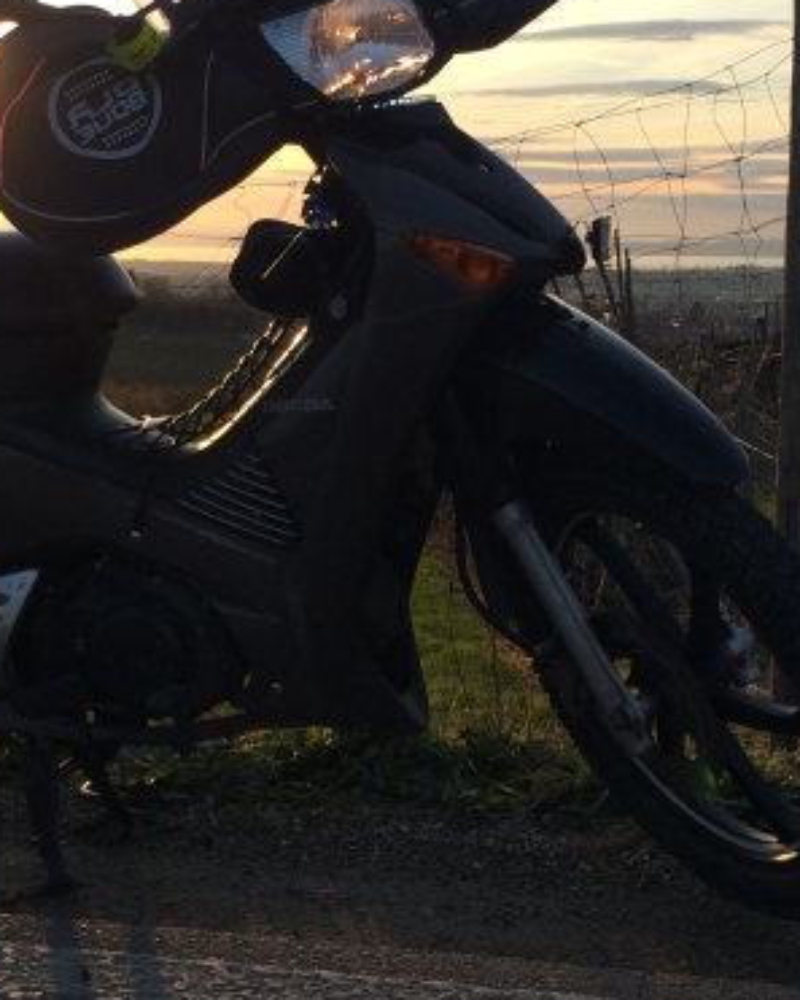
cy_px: 445
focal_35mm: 61
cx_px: 307
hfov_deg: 24.9
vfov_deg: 30.9
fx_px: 1805
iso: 32
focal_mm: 4.15
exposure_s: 1/1172
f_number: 2.2
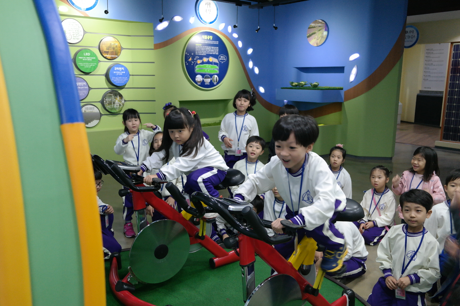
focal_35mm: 30
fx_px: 383
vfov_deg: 43.6
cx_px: 230
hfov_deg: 61.9
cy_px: 153
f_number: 3.5
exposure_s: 1/40
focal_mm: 20
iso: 800
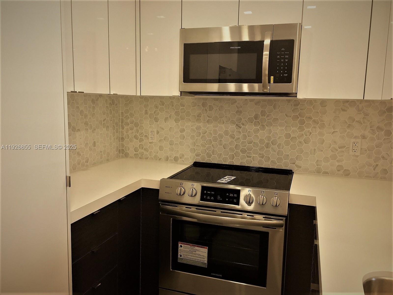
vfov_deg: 48.2
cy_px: 148
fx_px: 329
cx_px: 196
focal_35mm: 29
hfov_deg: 61.7
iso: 25
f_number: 2.2
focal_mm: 4.15
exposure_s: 1/40
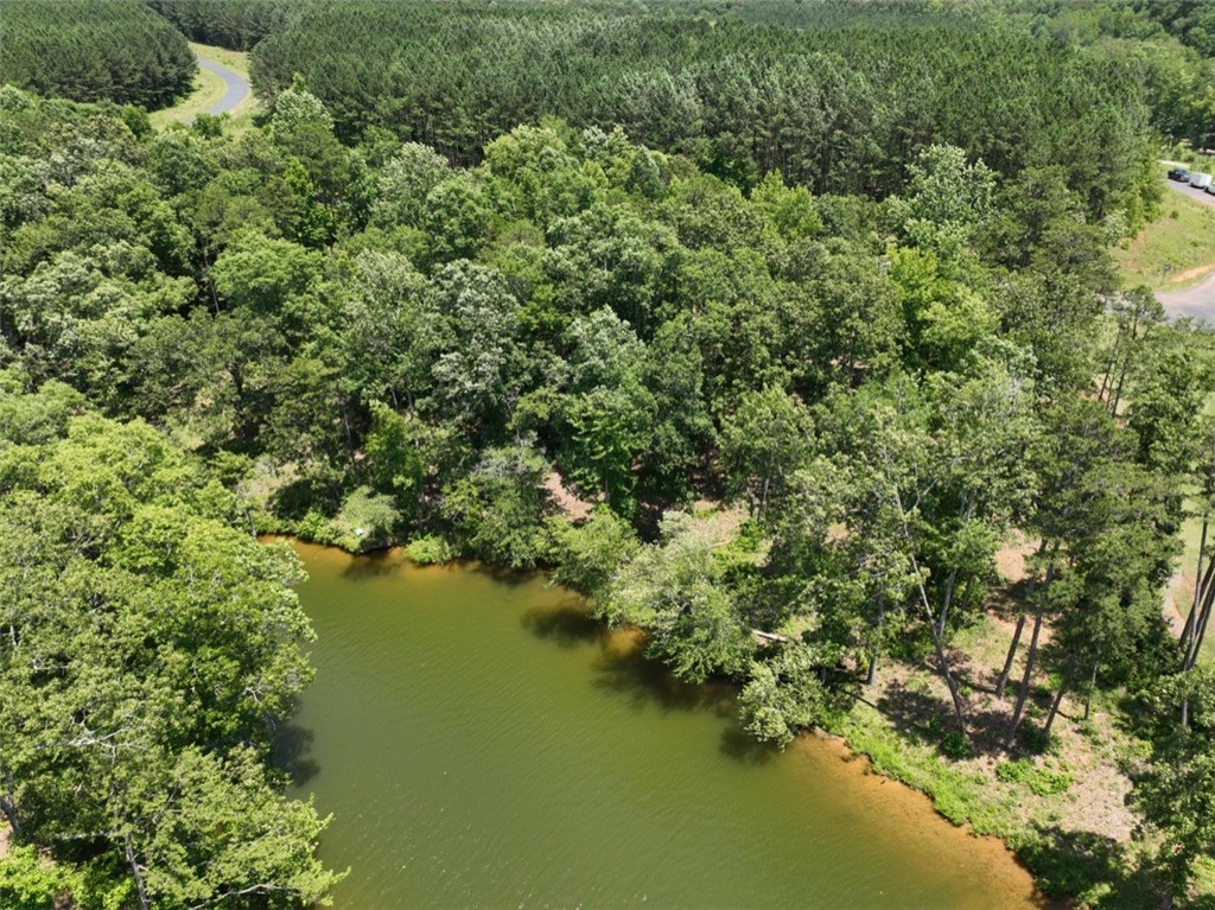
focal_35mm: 24
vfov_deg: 56.8
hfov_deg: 71.6
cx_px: 608
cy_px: 455
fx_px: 842
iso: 110
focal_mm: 12.29
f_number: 2.8
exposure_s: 1/160
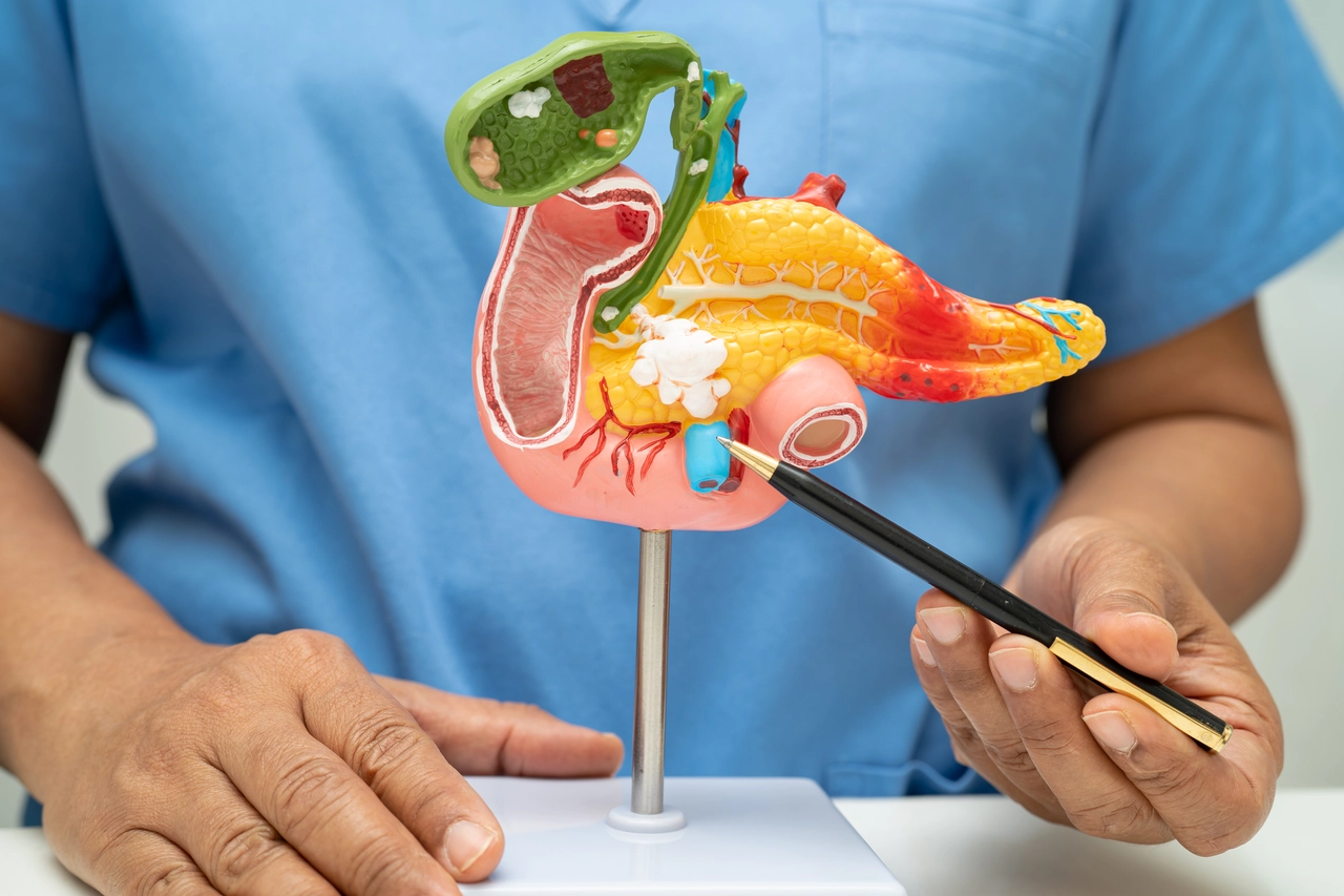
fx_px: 1866
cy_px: 448
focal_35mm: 50
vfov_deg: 27.0
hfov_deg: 39.6
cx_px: 672
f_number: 4
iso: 100
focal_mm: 50
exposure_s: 1/80
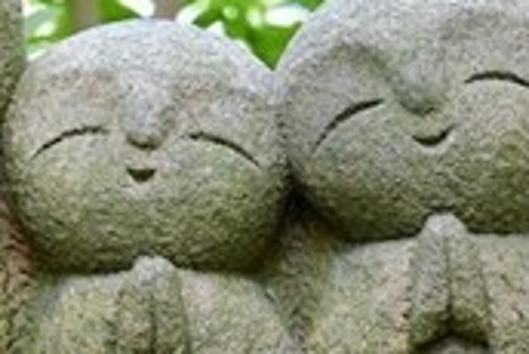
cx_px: 49
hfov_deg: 7.1
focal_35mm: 291
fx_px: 4280
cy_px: 326
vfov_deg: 4.7
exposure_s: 1/60
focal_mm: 59
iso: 500
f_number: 4
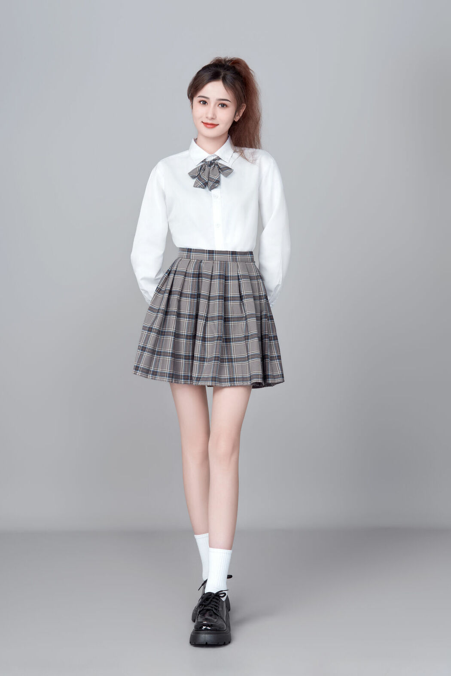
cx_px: 226
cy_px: 338
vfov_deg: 28.8
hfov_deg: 19.5
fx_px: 1315
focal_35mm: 70
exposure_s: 1/125
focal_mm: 70
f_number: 8
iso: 160
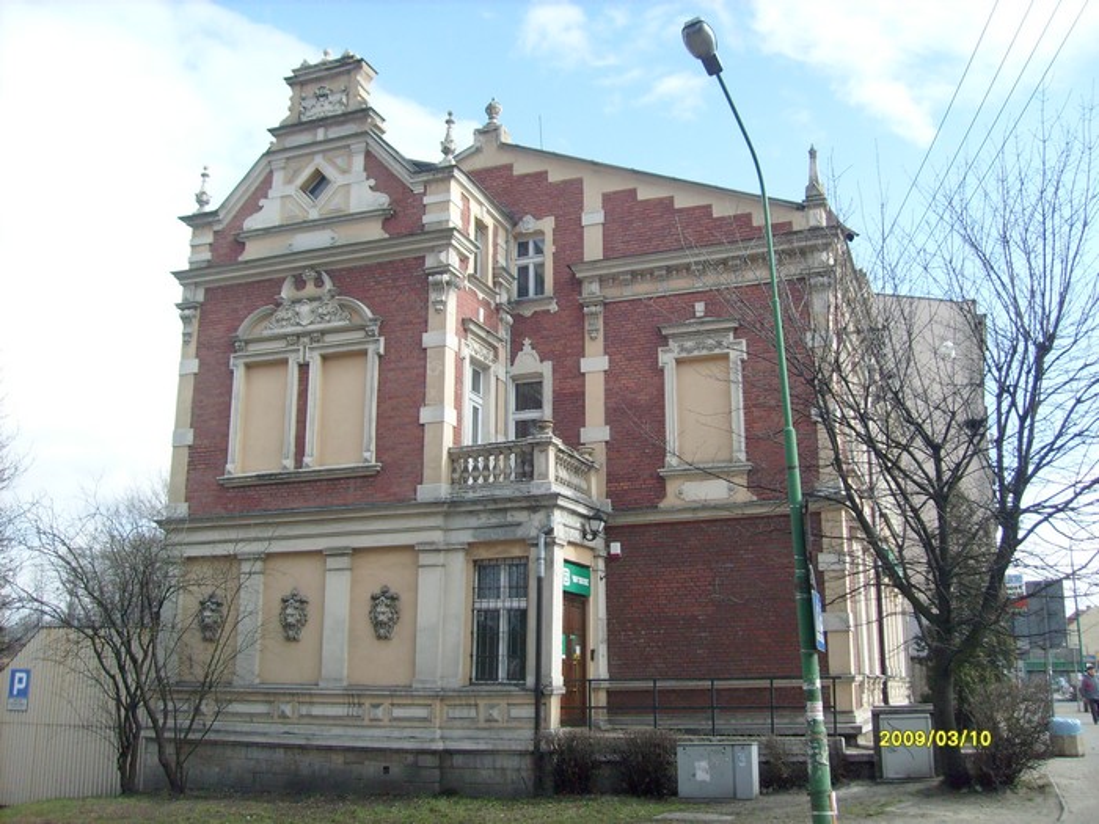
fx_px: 1111
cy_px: 412
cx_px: 550
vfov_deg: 40.7
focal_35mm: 35
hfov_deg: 52.6
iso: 80
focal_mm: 5.8
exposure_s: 1/125
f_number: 7.1
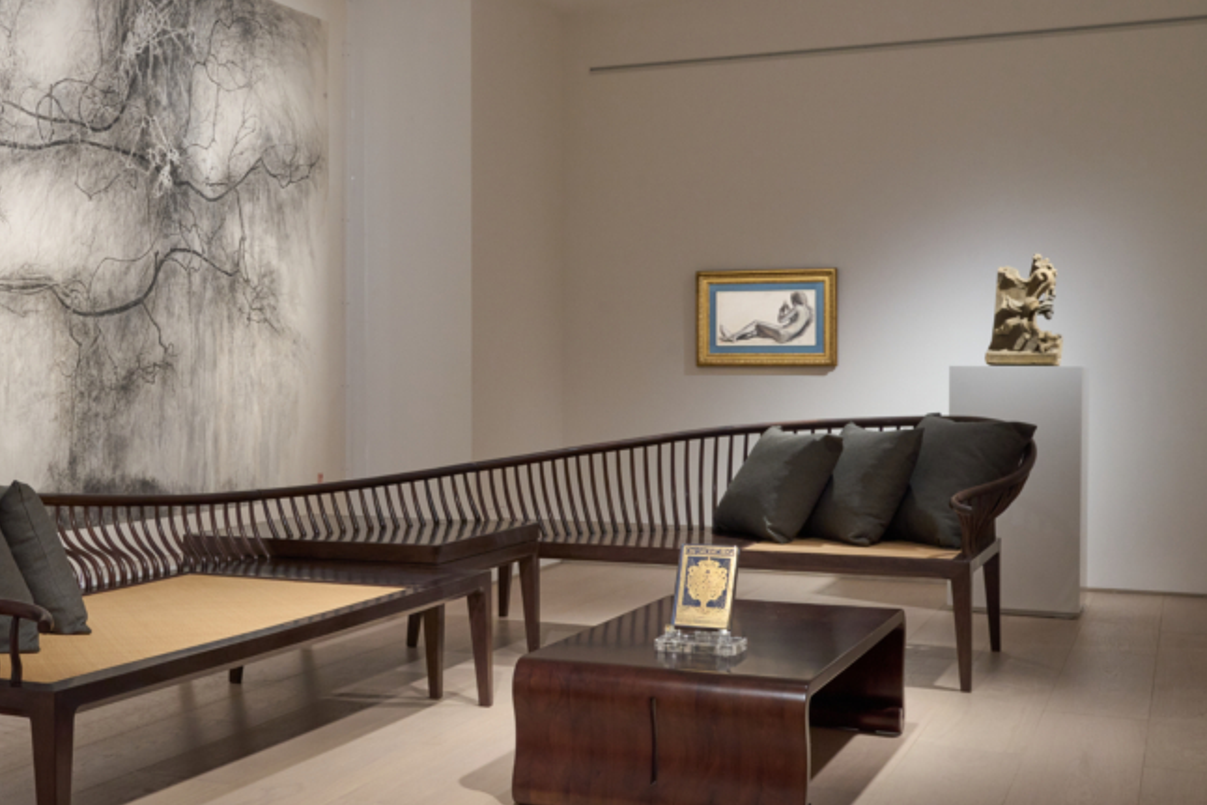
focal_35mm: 48
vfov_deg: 28.1
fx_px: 1610
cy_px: 388
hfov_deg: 40.2
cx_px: 327
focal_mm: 31
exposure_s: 1/20
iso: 800
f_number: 11
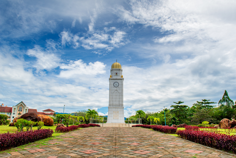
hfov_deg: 73.7
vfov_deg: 53.2
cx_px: 118
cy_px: 79
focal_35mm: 24
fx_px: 157
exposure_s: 1/200
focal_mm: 24
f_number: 10
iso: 100
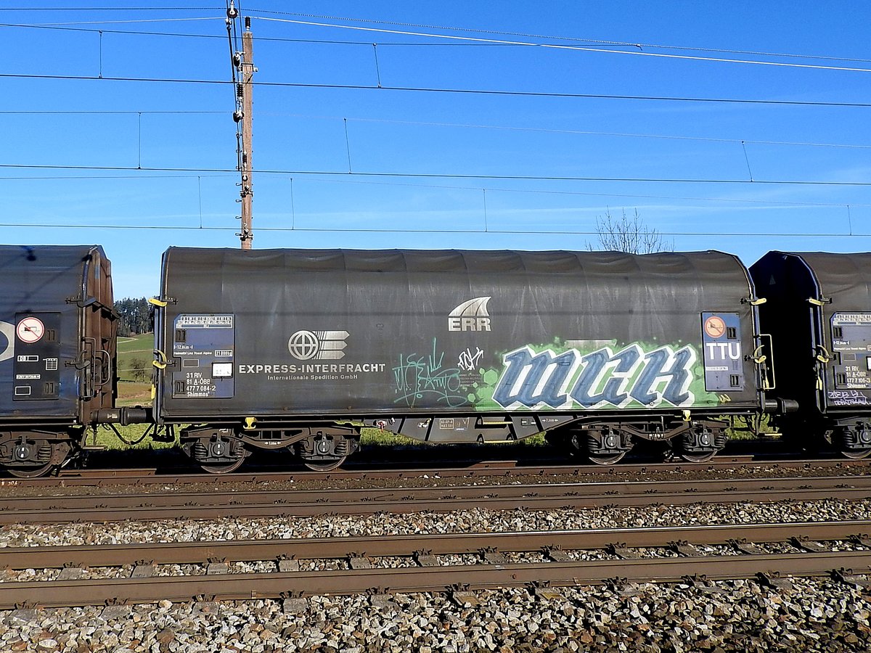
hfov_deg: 71.6
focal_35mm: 24
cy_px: 326
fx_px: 604
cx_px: 436
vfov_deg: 56.8
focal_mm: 4.3
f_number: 3.3
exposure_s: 1/1000
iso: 100
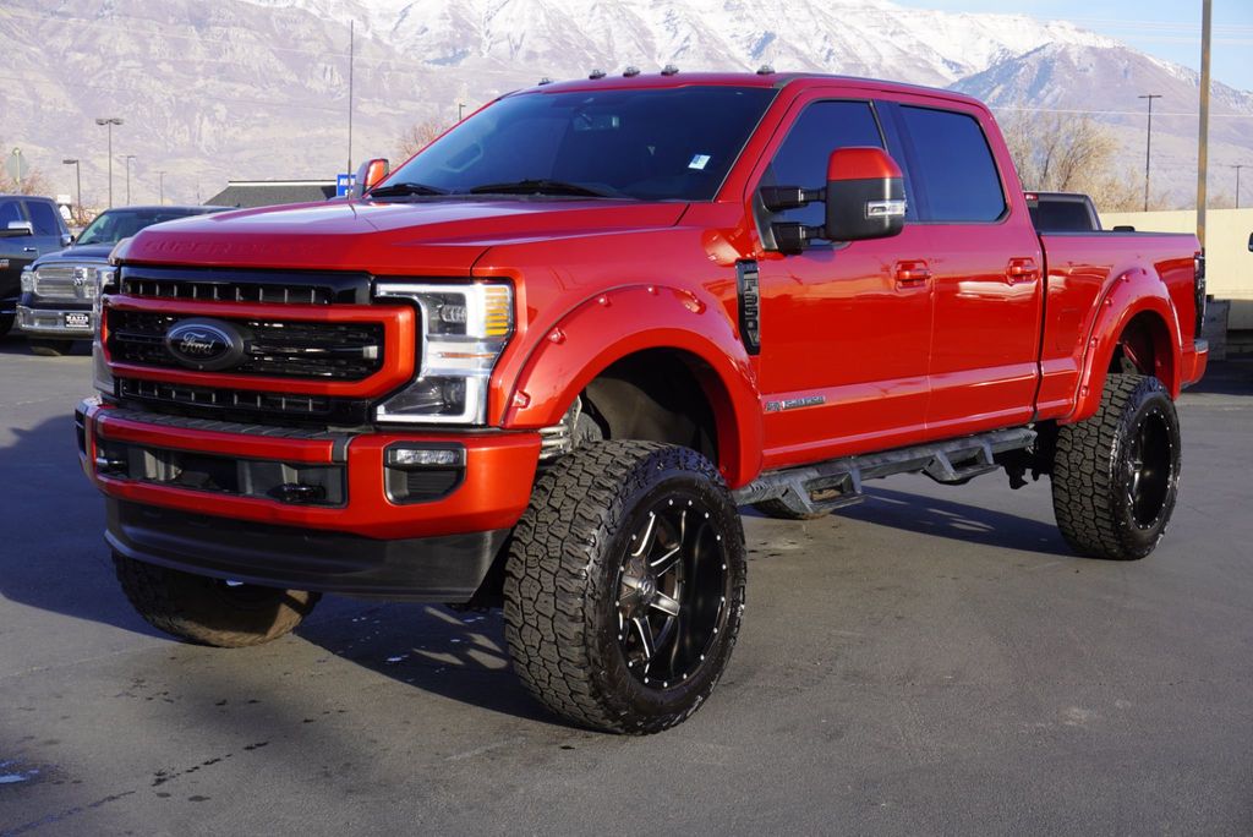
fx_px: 1776
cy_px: 418
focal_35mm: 51
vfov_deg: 26.5
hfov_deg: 38.9
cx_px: 626
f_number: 9
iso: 100
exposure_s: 1/100
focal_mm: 34
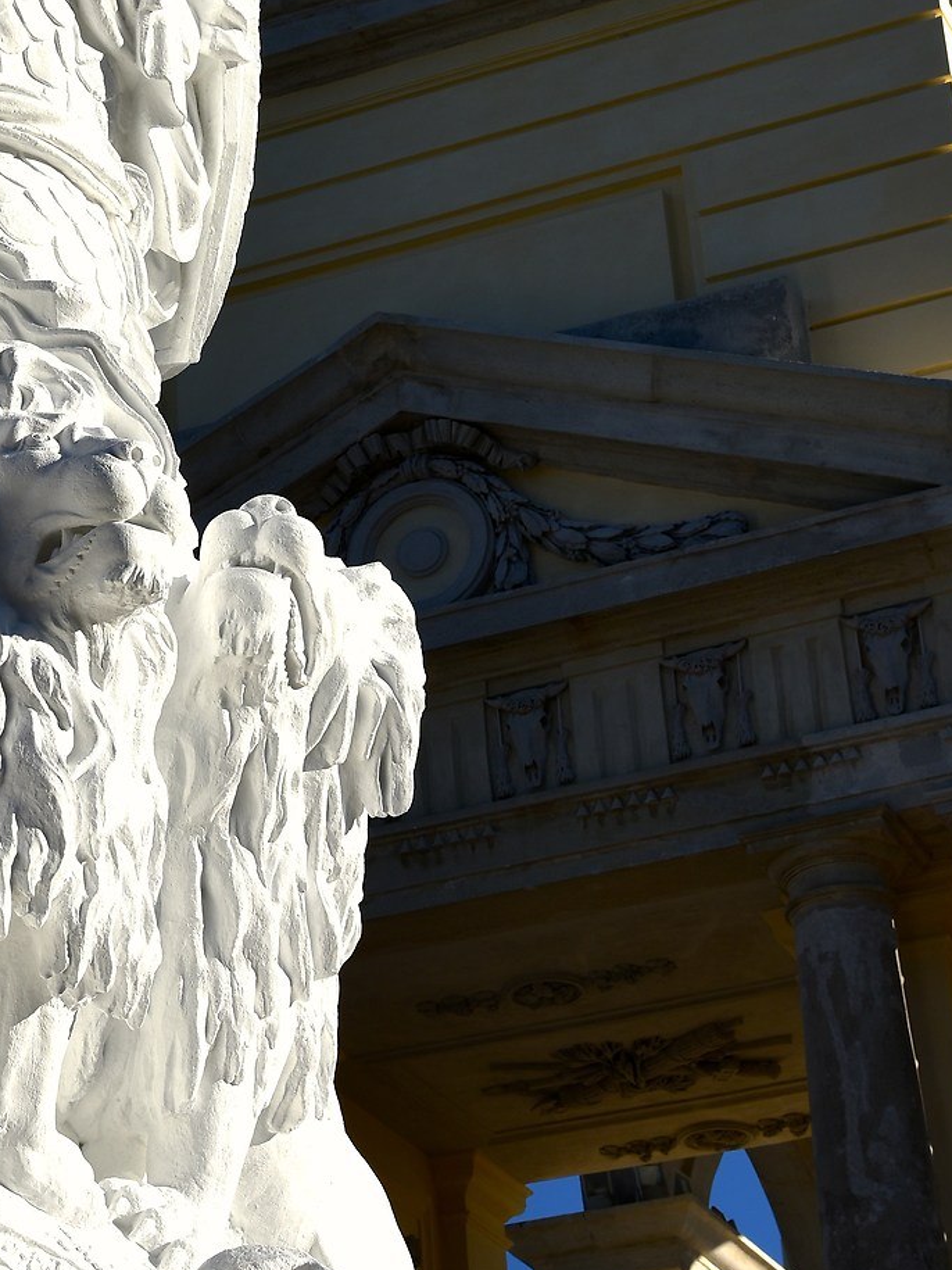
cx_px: 35
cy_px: 287
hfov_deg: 13.2
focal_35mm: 111
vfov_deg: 17.6
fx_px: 4071
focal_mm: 44
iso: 100
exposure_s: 1/640
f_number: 7.1
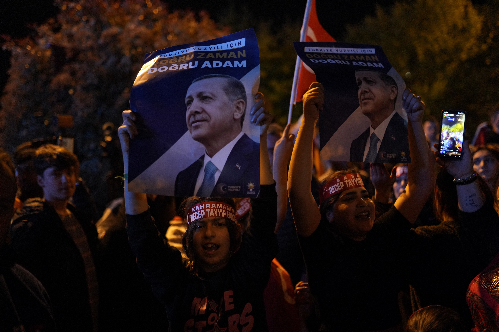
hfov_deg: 54.4
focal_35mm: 35
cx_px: 250
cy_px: 166
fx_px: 485
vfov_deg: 37.9
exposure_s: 1/400
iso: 2000
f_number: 1.4
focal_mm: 35
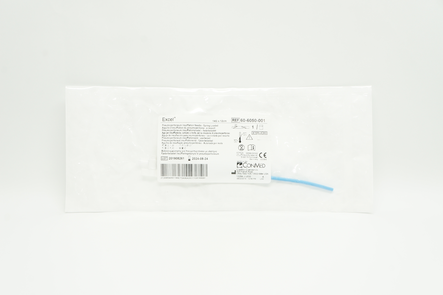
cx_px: 222
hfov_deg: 36.9
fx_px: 664
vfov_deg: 25.0
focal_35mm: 54
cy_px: 148
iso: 400
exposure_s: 1/20
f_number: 10
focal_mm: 36
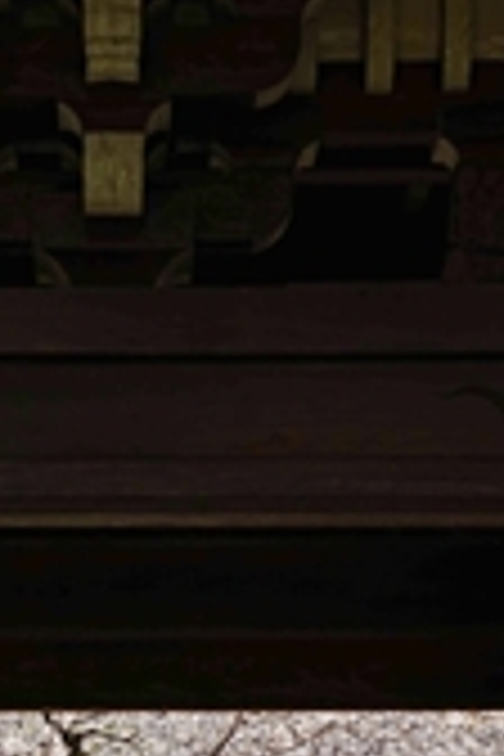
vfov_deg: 13.8
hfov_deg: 9.4
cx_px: 70
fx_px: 3045
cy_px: 878
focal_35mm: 145
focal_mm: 61
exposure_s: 1/250
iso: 100
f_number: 7.1
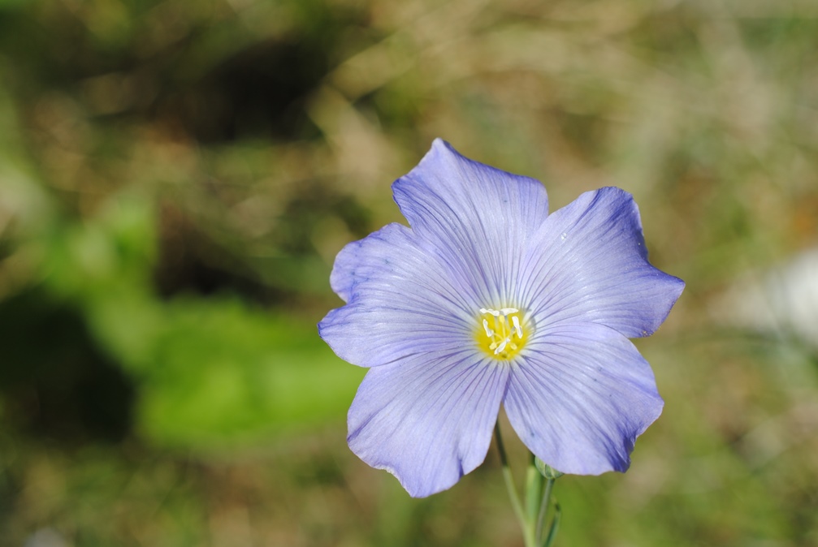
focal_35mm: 60
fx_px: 1365
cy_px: 274
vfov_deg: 22.7
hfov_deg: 33.4
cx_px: 409
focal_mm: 40
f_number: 8
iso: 100
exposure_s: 1/250
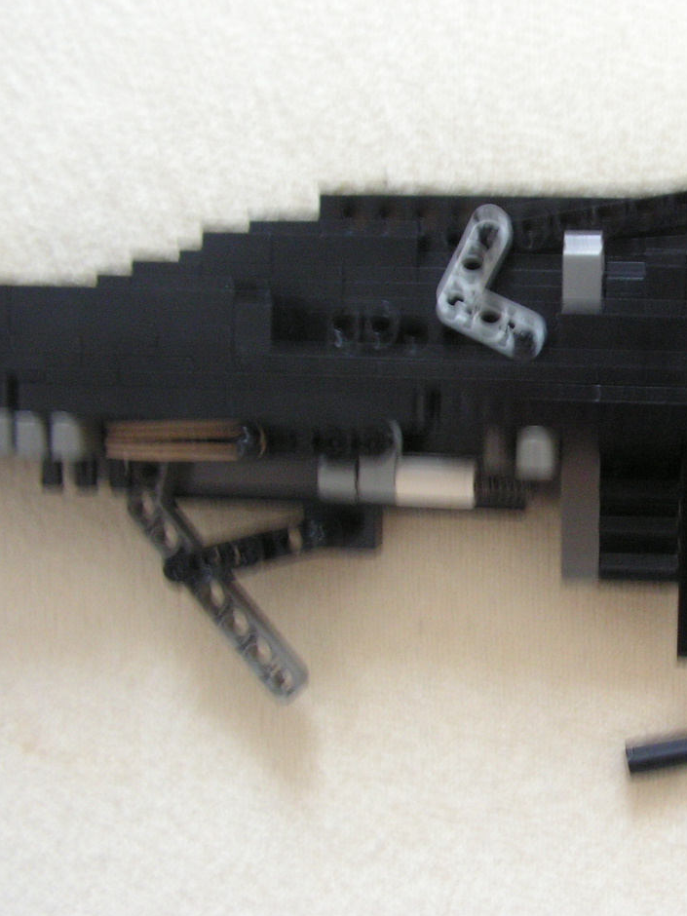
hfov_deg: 28.6
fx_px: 1297
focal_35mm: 49
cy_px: 450
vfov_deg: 38.9
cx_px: 615
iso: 200
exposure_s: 1/3
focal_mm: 6
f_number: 3.2
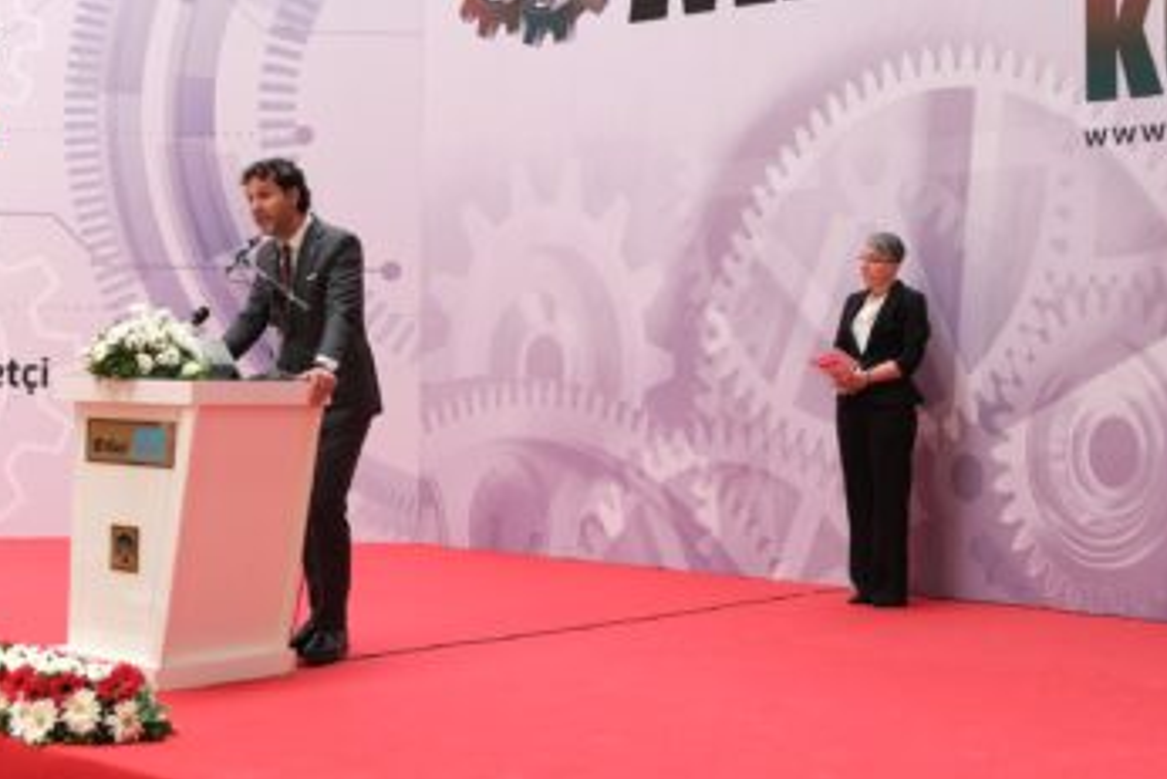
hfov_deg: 36.8
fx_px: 1751
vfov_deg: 24.9
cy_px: 236
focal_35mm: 54
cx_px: 504
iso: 400
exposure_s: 1/100
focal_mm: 19.4
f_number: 3.6
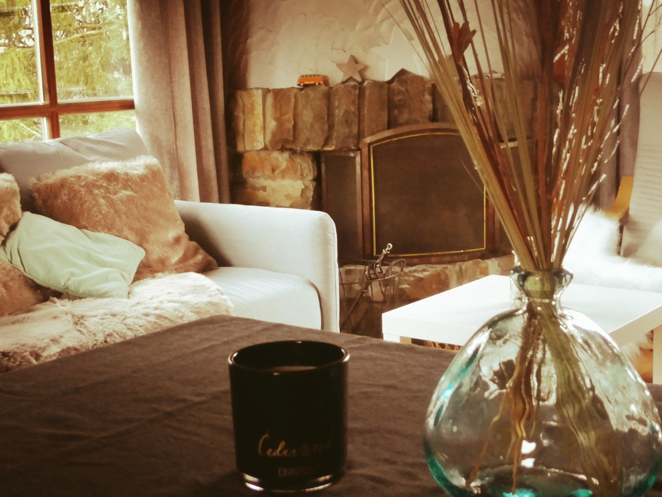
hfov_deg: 34.9
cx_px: 331
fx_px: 1052
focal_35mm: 55
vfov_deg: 26.6
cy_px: 248
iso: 200
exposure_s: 1/33.3
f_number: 1.8
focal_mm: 3.95
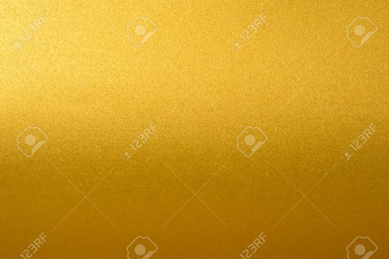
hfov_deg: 13.0
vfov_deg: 8.7
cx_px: 194
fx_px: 1701
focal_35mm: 158
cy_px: 130
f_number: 20
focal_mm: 105
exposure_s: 1/80
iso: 100
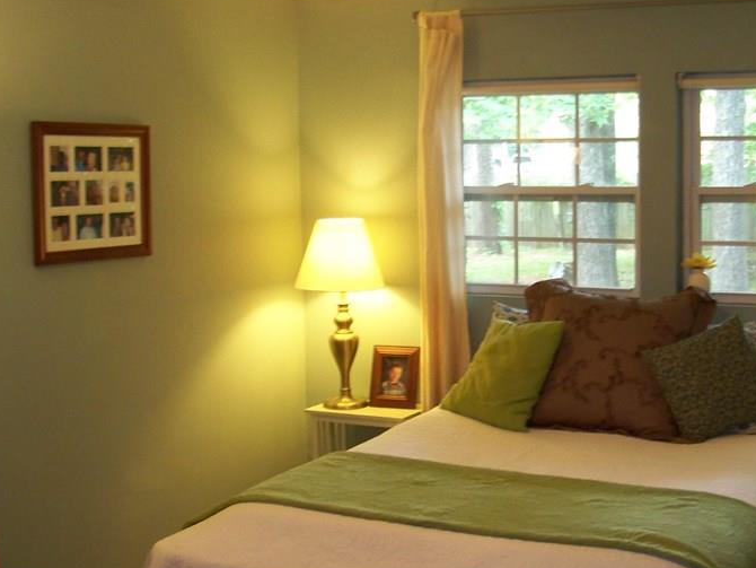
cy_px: 326
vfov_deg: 26.5
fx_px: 1202
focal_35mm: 55
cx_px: 428
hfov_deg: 34.9
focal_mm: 5.85
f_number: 2.8
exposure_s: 1/30
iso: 200
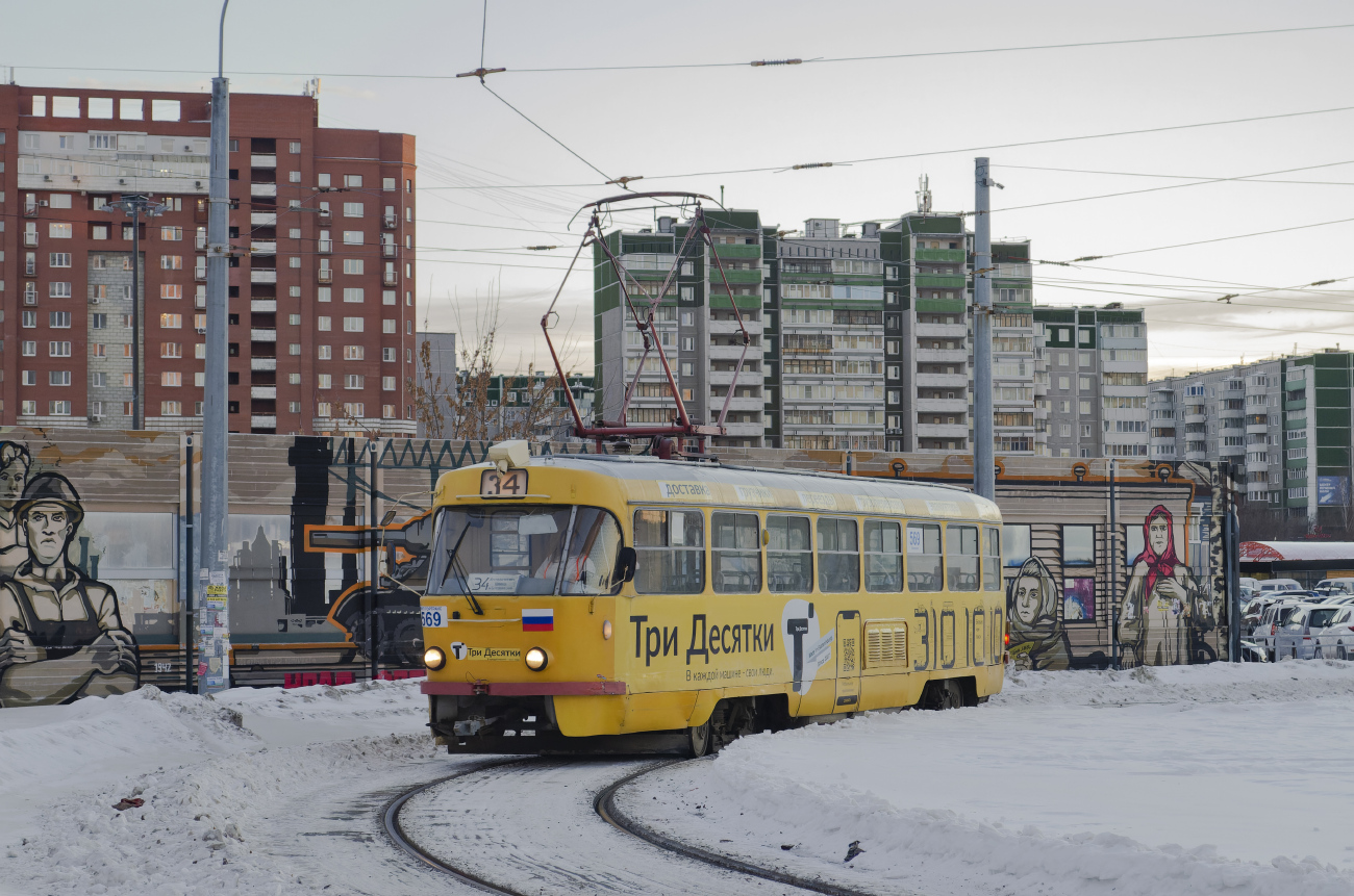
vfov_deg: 16.5
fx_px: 3096
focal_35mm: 82
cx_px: 677
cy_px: 448
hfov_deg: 24.7
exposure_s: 1/350
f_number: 5.6
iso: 2000
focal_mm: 55
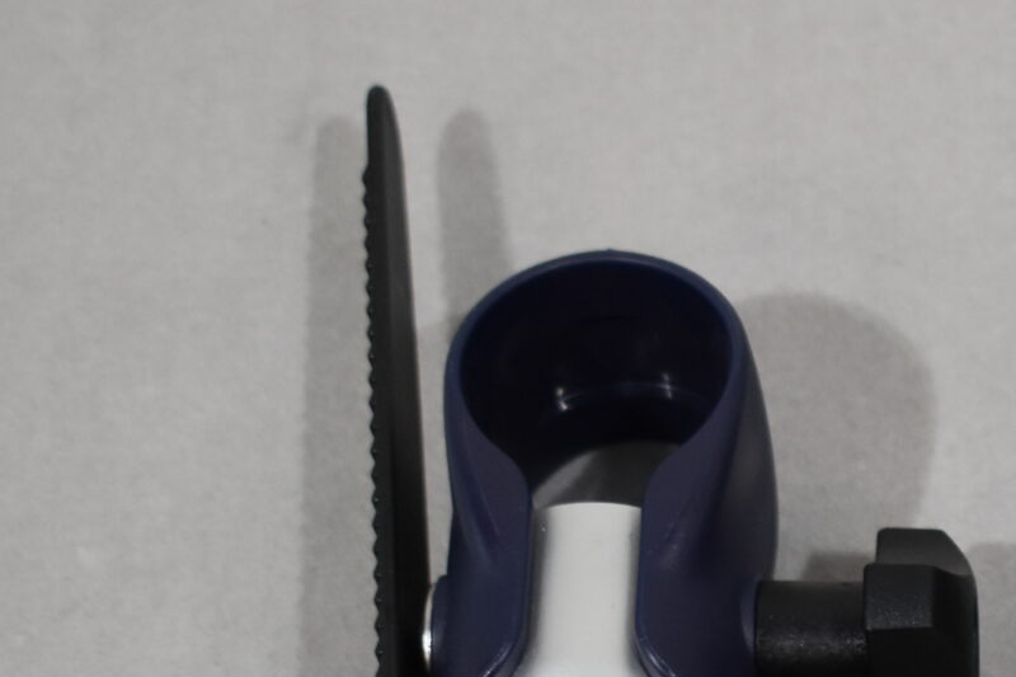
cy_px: 783
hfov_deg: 13.9
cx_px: 1168
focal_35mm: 144
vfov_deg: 9.4
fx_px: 4063
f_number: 4.2
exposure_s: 1/250
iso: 800
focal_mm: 30
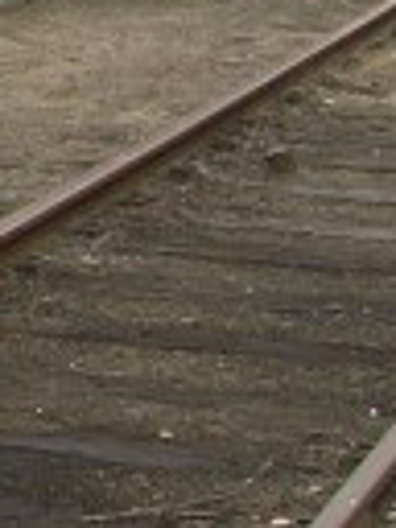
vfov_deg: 9.1
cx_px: -776
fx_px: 3234
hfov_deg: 6.4
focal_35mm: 212
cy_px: -278
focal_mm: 5.7
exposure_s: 1/122
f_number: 4.9
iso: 50
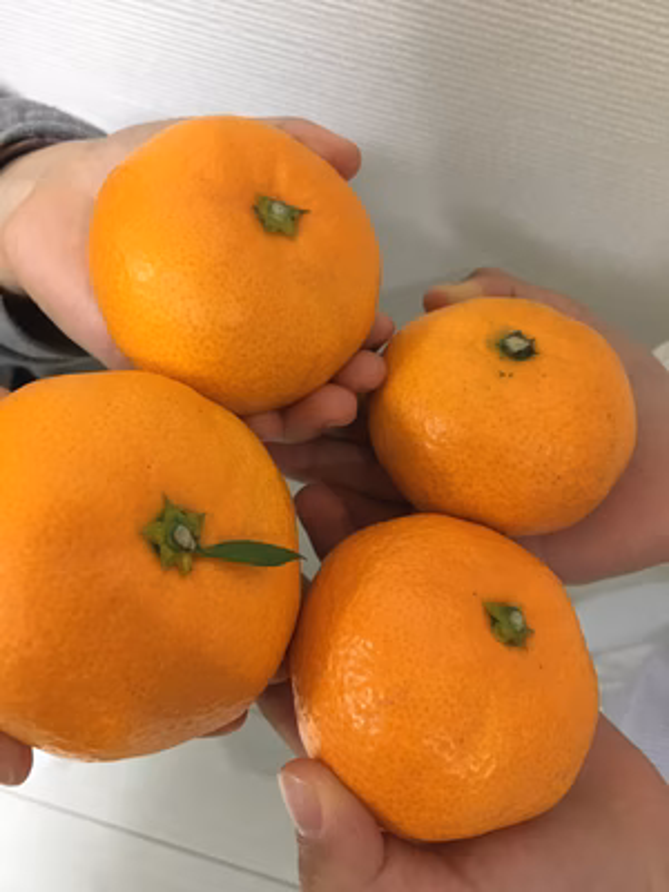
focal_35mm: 29
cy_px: 446
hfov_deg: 48.2
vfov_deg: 61.7
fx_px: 747
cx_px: 334
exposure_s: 1/30
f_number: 2.2
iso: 200
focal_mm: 4.15
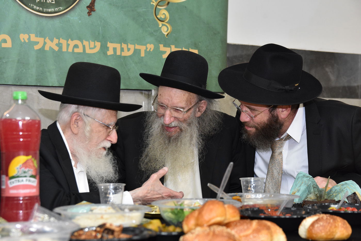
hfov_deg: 27.0
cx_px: 180
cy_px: 120
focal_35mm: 75
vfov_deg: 18.2
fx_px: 752
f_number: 4.5
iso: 1250
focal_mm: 50
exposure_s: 1/160
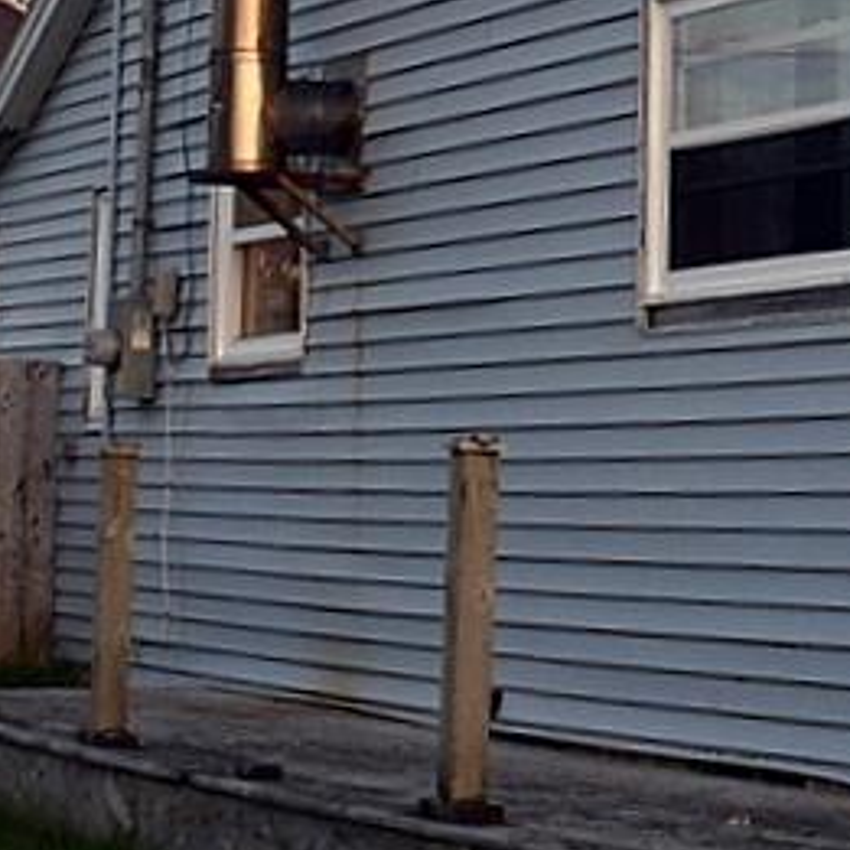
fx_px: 3250
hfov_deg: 13.9
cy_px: 42
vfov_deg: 14.7
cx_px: 1290
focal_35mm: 117
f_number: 5.6
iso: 400
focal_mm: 20
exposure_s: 1/125
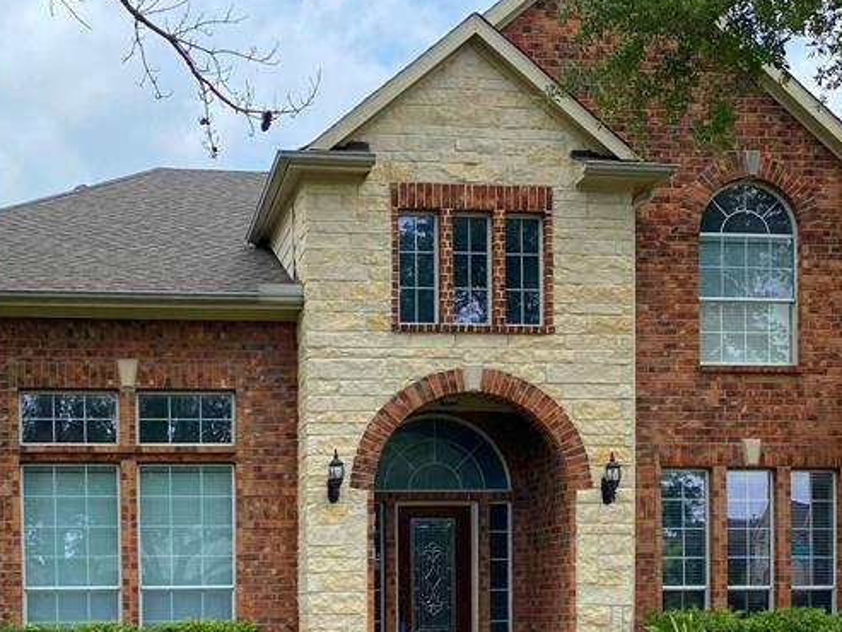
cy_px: 171
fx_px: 1314
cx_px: 721
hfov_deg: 34.0
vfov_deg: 26.7
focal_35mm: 54
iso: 32
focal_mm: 4.25
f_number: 1.8
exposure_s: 1/2755
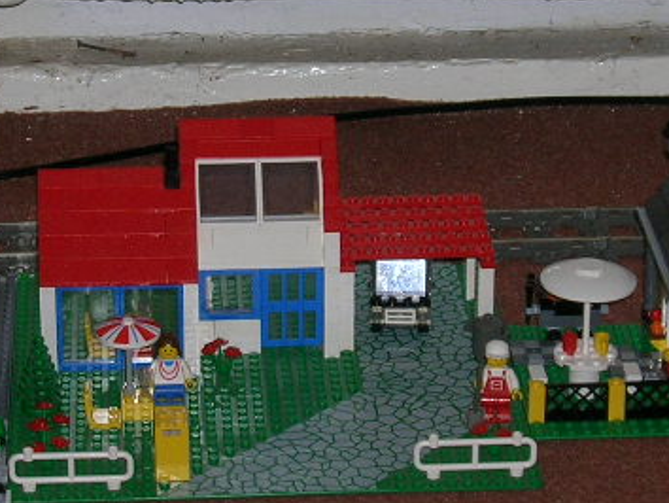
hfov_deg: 12.7
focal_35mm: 156
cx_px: 367
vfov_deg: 9.5
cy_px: 174
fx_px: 3017
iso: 50
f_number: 3.4
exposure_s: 1/60.1
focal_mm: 9
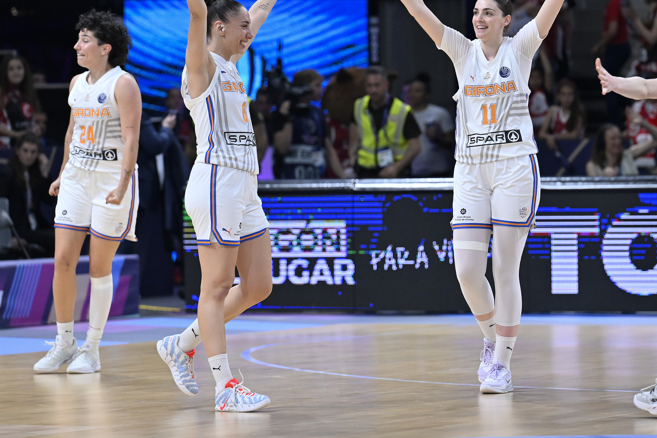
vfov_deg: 5.7
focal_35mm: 241
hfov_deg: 8.5
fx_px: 4397
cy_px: 163
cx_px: 429
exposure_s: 1/2000
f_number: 3.5
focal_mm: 180
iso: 2500
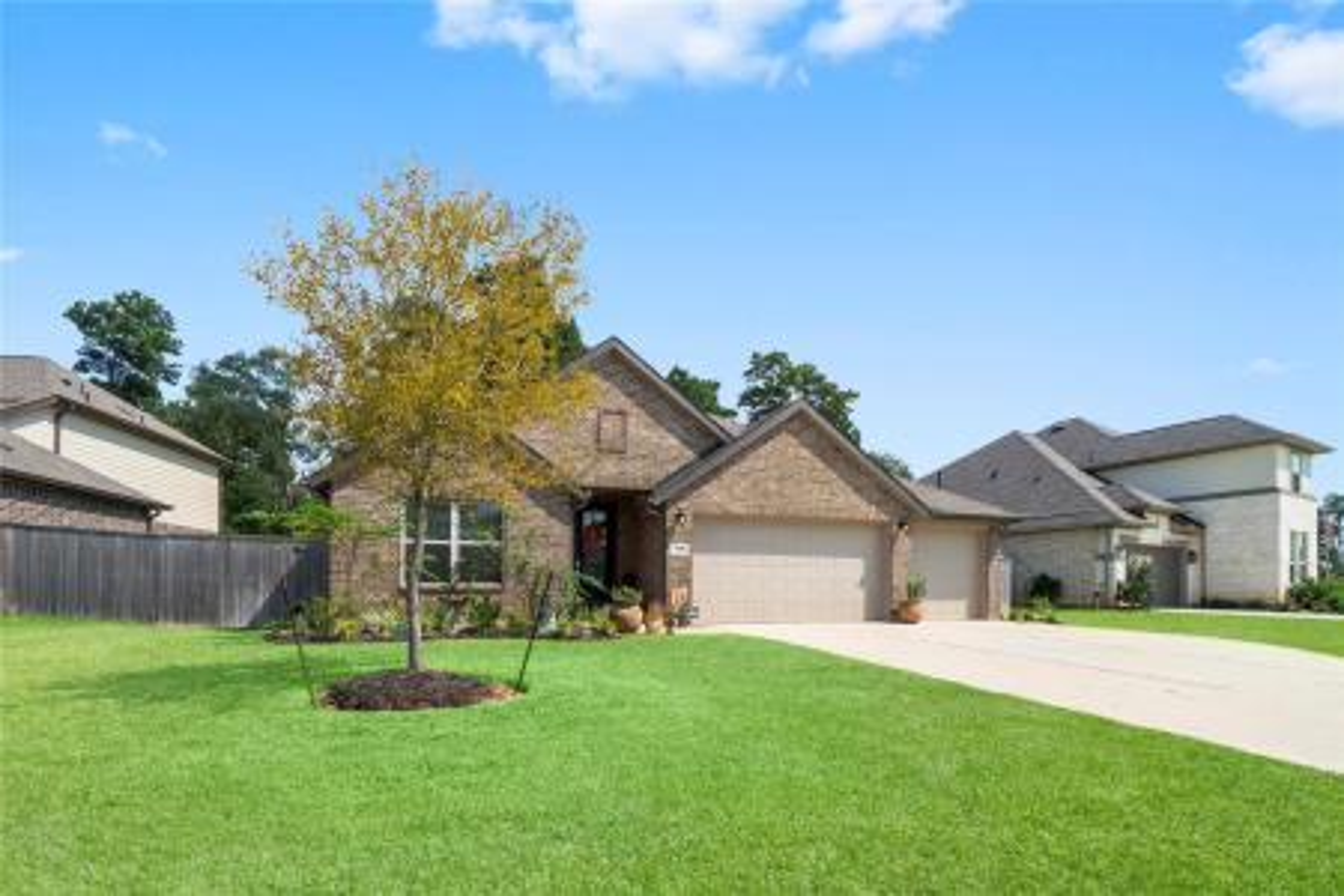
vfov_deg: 77.3
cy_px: 448
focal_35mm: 15
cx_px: 672
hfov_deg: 100.4
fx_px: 560
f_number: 10
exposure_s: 1/200
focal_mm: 10
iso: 800
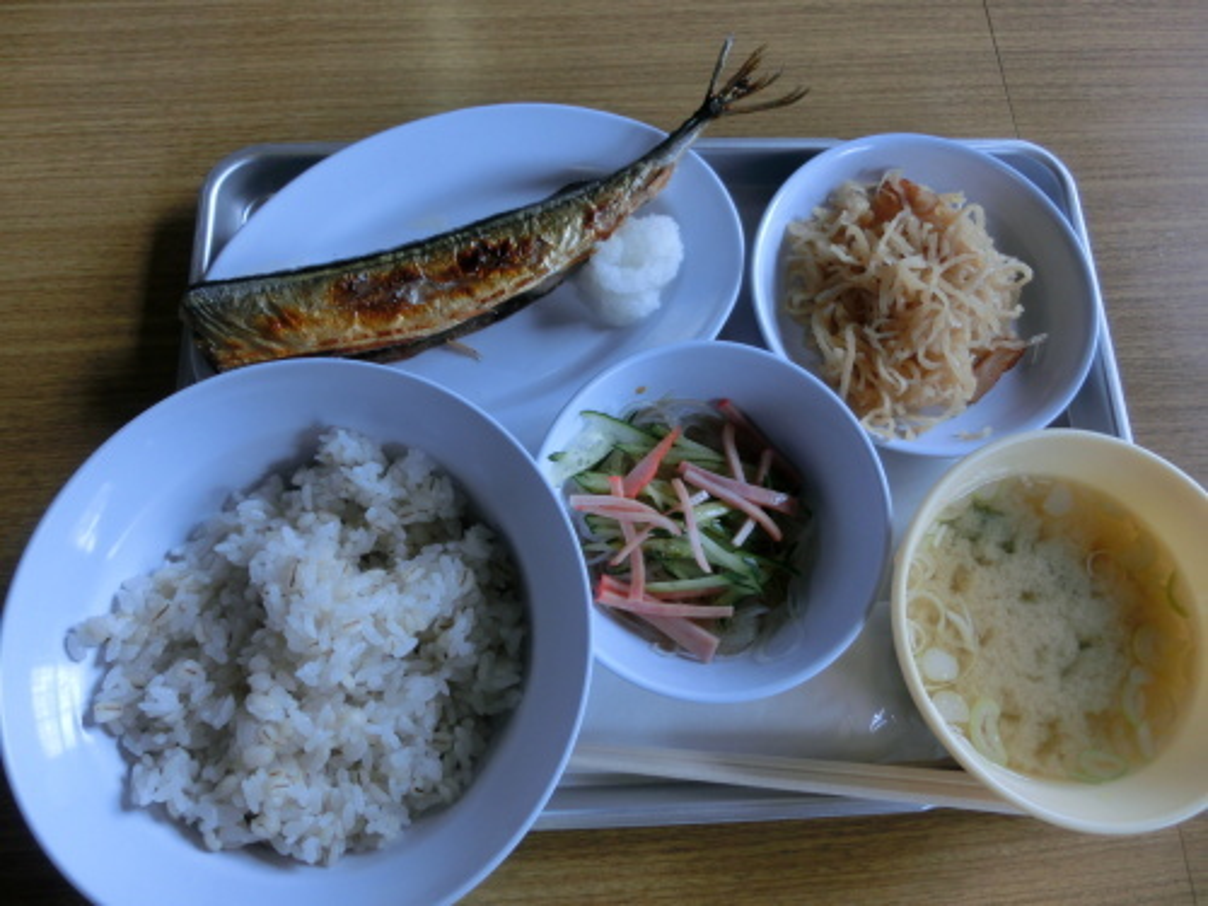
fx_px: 838
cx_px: 604
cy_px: 453
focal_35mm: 24
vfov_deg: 56.8
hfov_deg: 71.6
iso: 100
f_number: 3
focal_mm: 4.24
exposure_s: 1/125
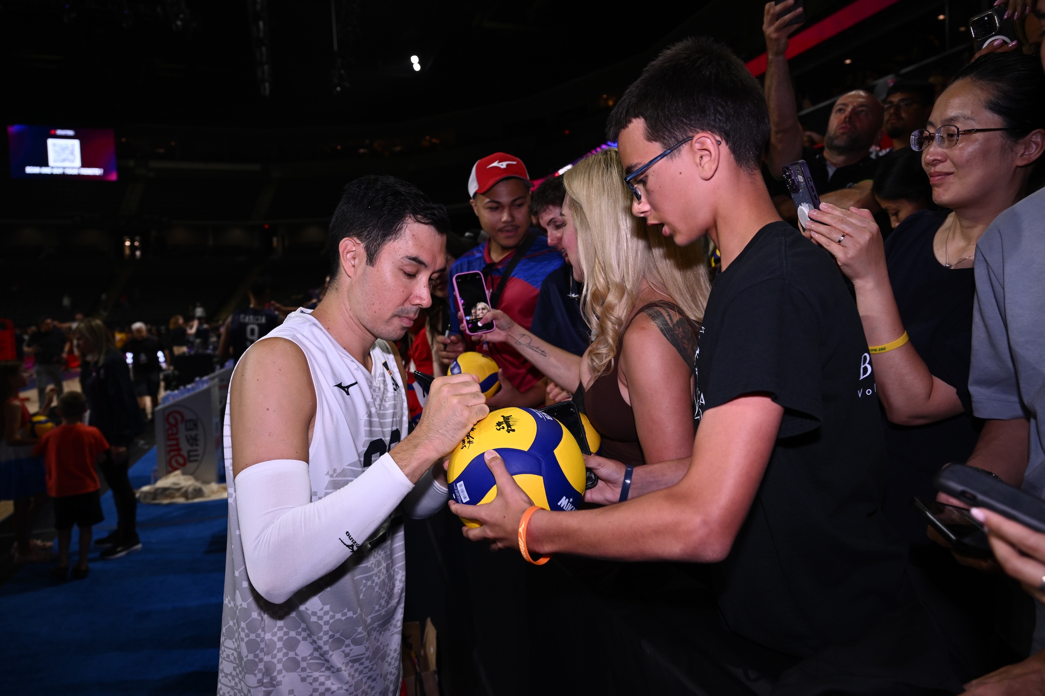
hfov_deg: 73.7
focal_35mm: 24
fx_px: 697
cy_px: 348
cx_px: 522
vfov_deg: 53.1
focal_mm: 24
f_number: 4
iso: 800
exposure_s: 1/200
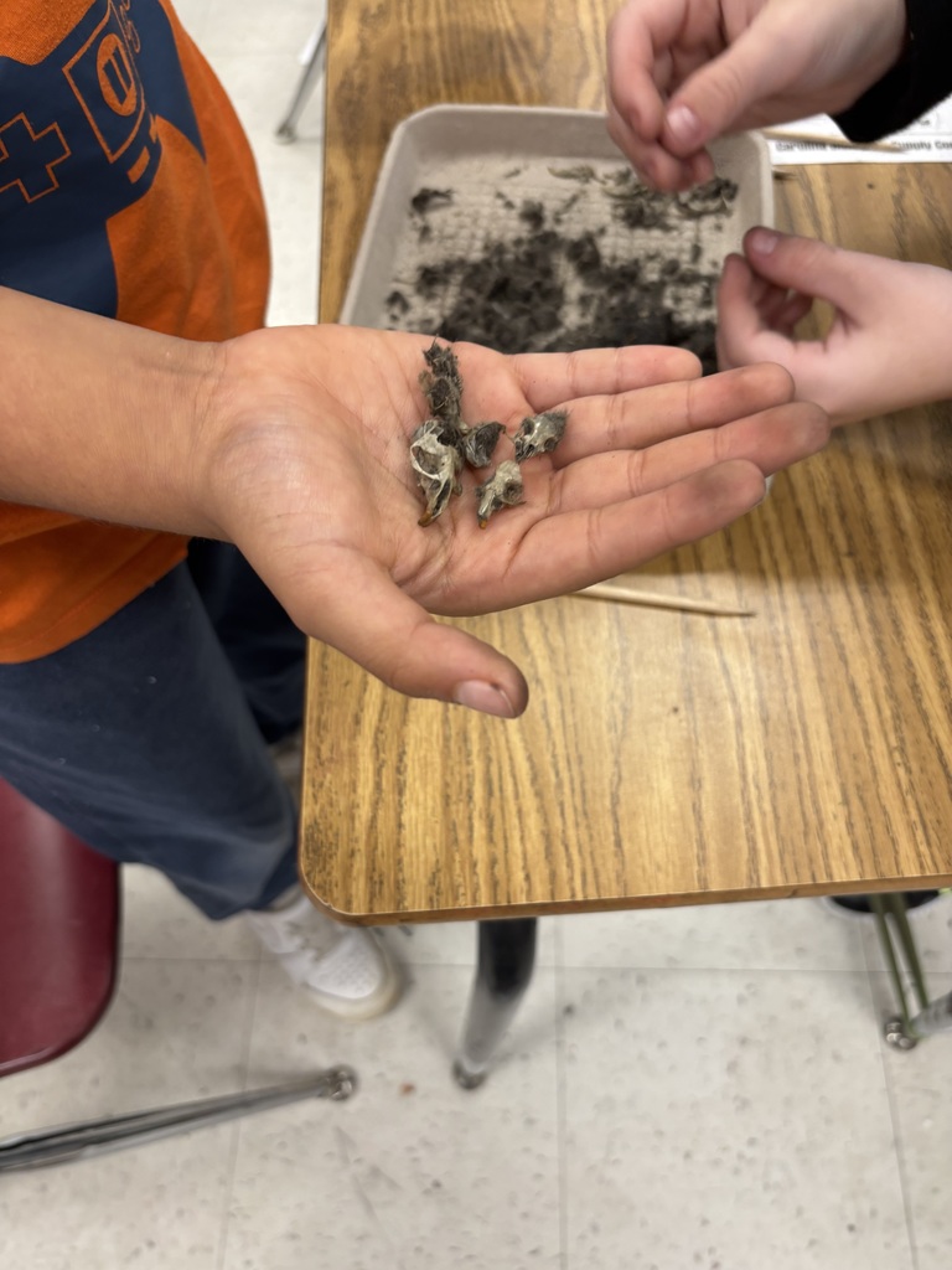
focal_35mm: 26
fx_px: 953
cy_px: 635
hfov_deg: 53.1
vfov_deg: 67.3
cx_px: 476
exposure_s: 1/60
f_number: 1.6
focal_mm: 5.96
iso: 100
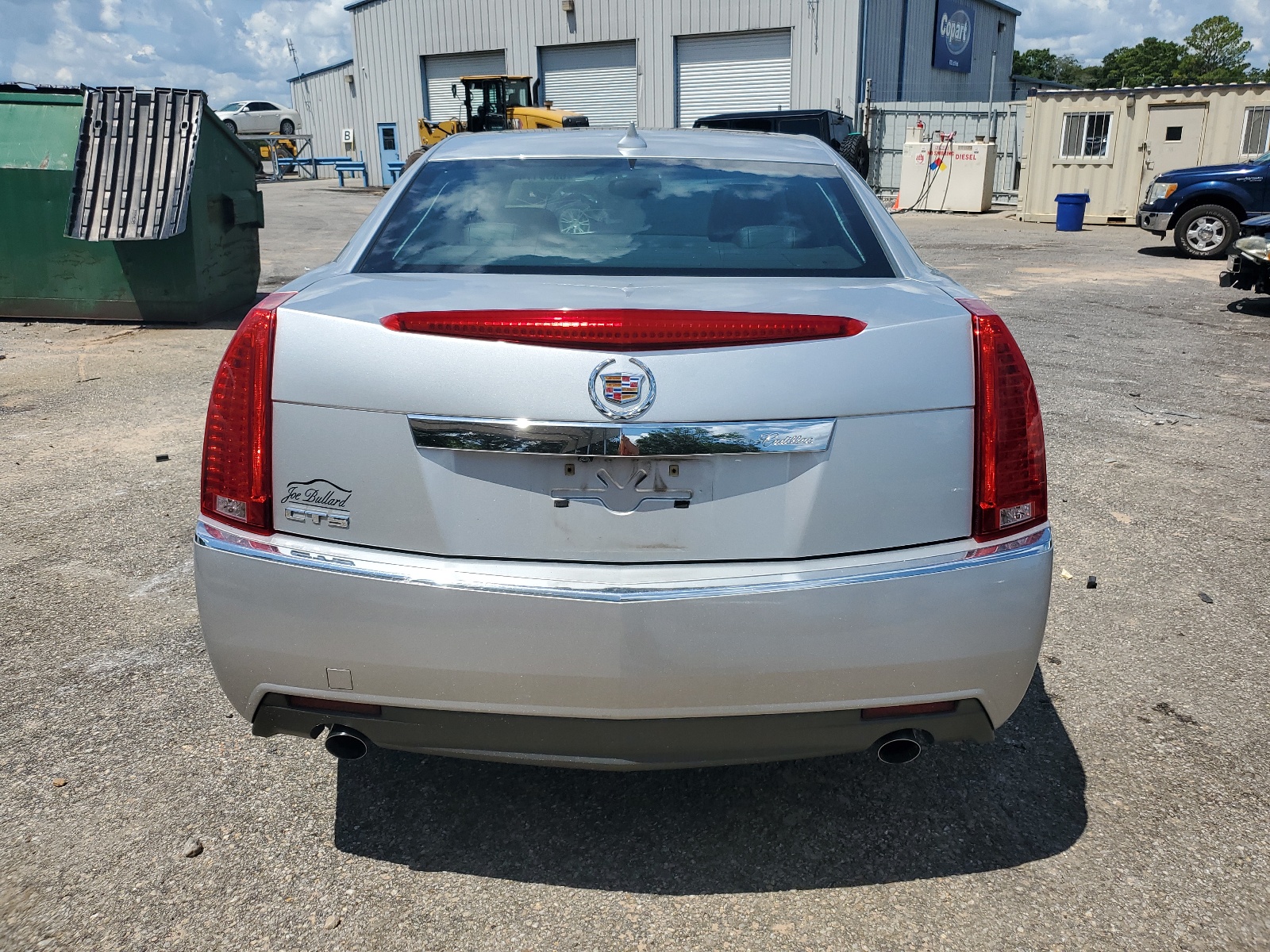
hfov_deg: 67.3
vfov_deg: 53.1
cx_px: 635
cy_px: 476
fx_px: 954
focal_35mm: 26
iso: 50
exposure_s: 1/5000
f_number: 1.5
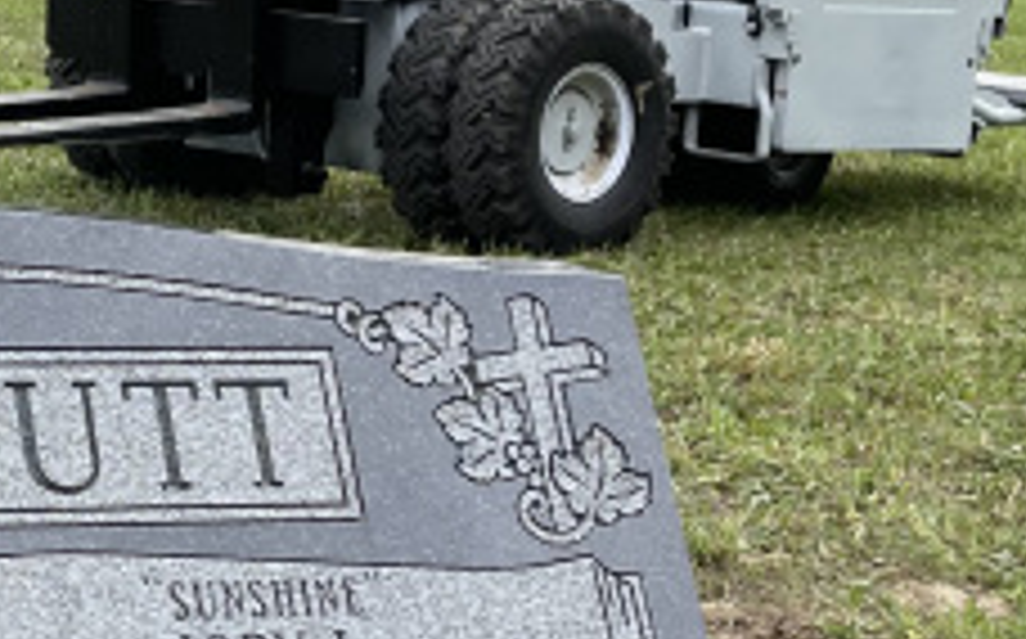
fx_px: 3464
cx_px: -27
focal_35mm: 124
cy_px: 410
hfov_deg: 16.5
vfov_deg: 10.5
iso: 32
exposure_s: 1/1038
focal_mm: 5.1
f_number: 1.6
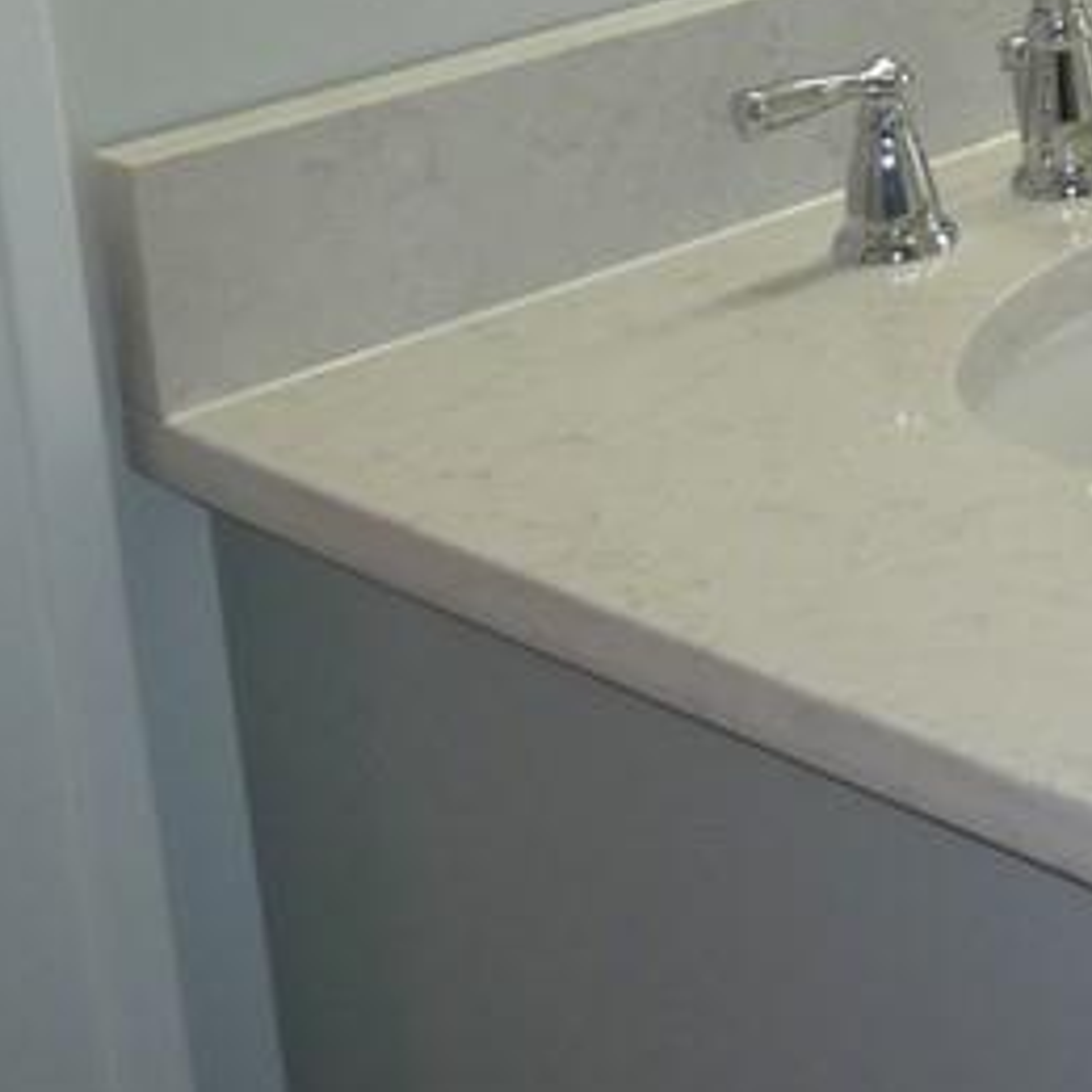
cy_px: -294
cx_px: 1936
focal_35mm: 87
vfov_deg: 18.6
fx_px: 3105
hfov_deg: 16.7
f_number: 3.3
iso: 100
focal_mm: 4.1
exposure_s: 1/80
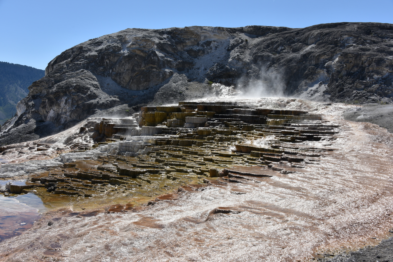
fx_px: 415
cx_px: 196
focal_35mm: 38
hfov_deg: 50.7
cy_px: 131
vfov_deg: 35.1
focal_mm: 38
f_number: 9
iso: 100
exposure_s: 1/320
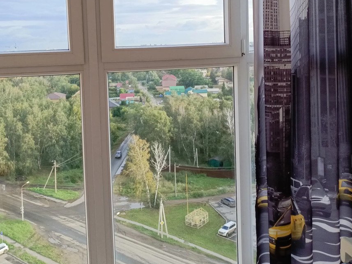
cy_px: 72
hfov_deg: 44.5
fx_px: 427
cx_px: 138
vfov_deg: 33.8
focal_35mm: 42
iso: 50
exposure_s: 1/225
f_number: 1.7
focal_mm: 5.25
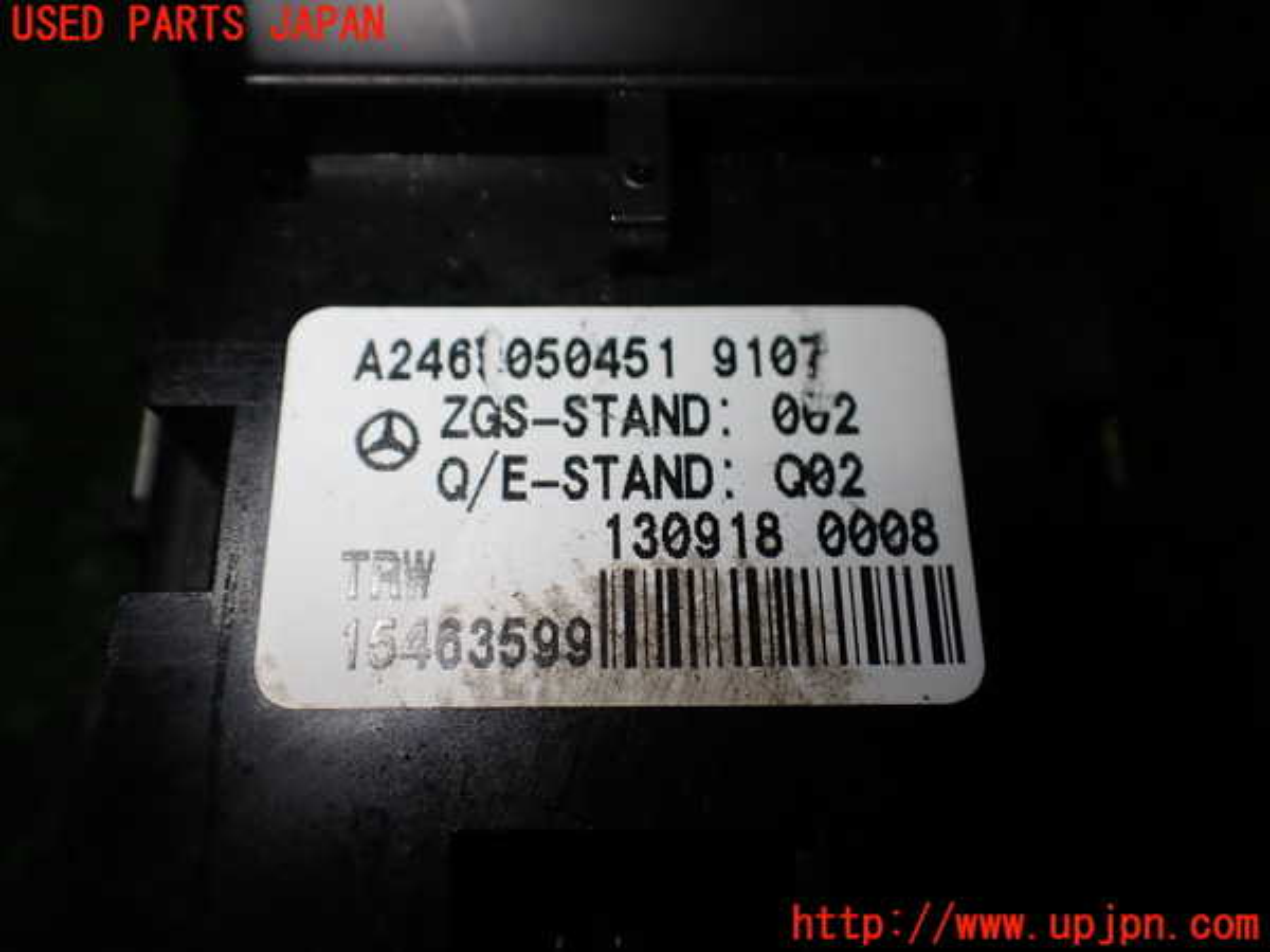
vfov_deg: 46.8
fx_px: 1101
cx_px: 635
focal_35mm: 30
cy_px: 476
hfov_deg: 60.0
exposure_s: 1/200
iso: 100
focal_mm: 5.4
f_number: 2.3
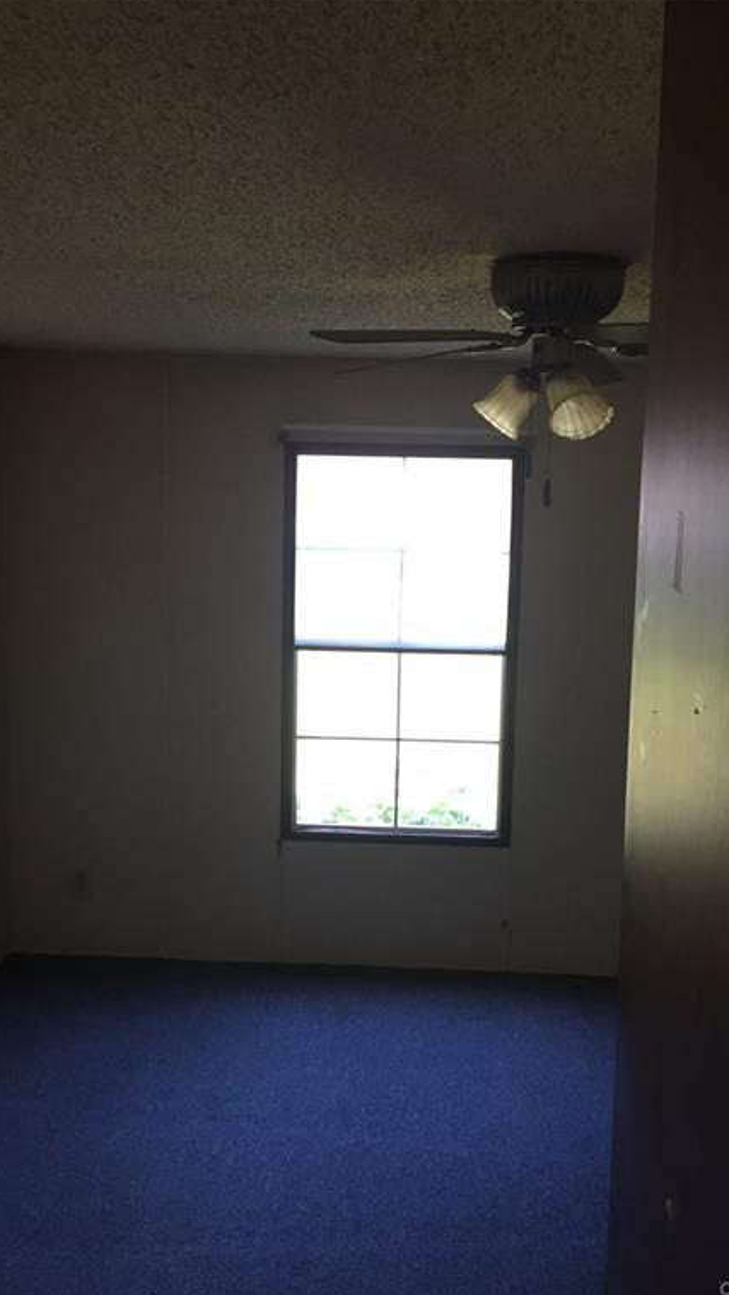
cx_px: 376
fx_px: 1098
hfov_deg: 36.7
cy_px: 646
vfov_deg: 61.0
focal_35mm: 32
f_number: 2.2
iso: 32
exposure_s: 1/30
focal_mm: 4.15
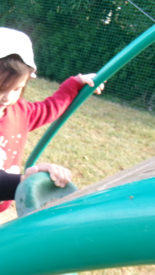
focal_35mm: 53
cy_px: 167
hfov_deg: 20.0
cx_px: -68
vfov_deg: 39.0
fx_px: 387
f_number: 3.9
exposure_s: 1/60
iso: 100
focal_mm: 5.1
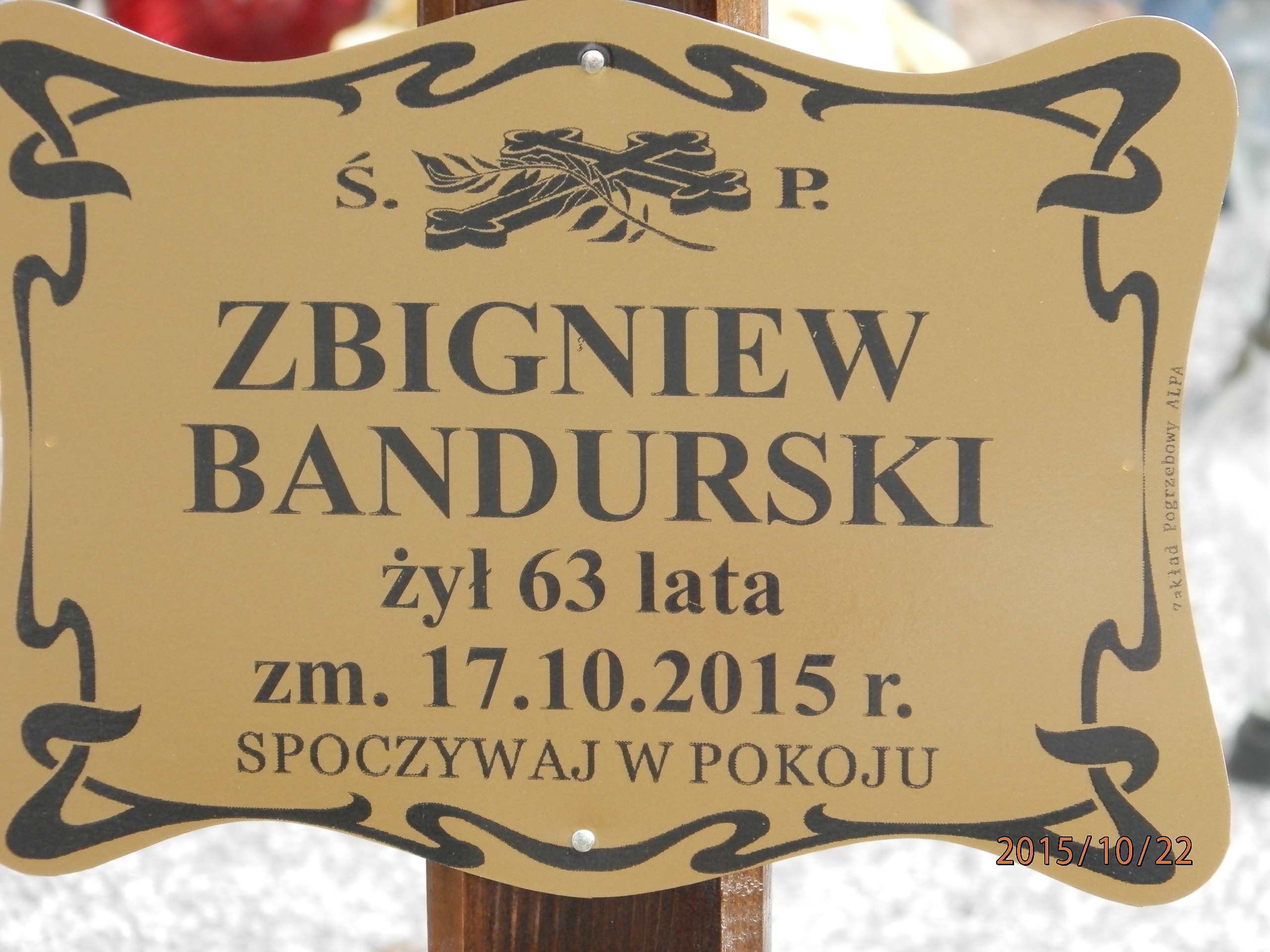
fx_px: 10309
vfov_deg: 5.3
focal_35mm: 281
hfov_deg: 7.0
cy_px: 476
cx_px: 635
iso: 200
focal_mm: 50.2
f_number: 5.6
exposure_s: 1/60
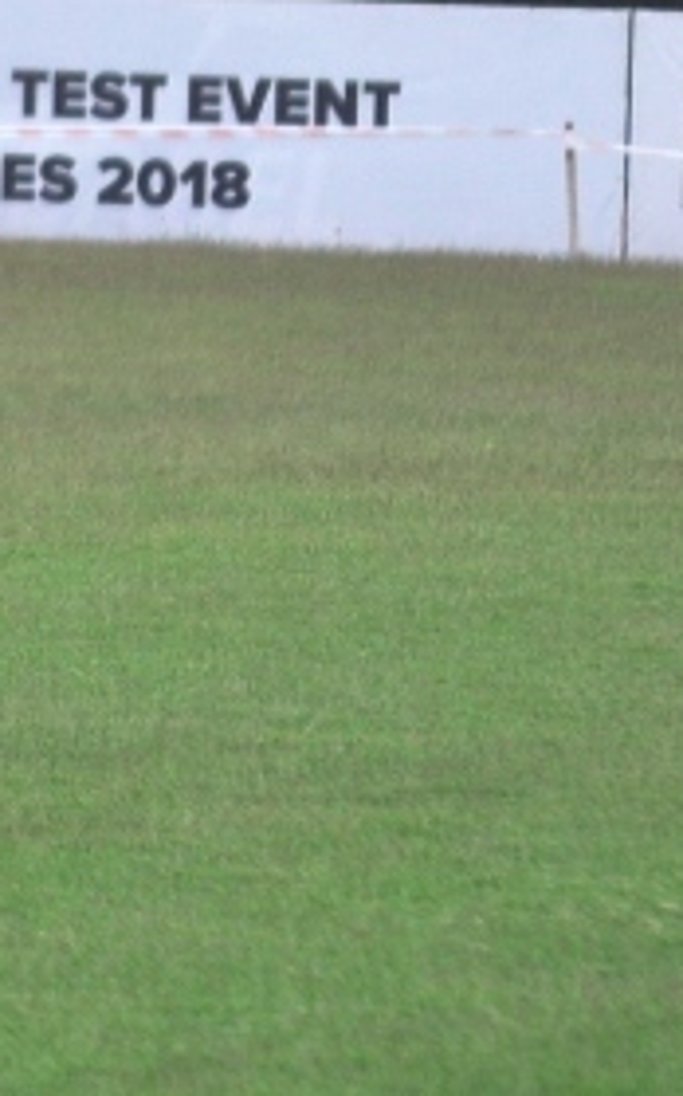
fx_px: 19418
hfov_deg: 2.0
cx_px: -459
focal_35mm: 651
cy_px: -108
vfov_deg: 3.2
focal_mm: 116
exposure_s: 1/500
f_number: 5
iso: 250
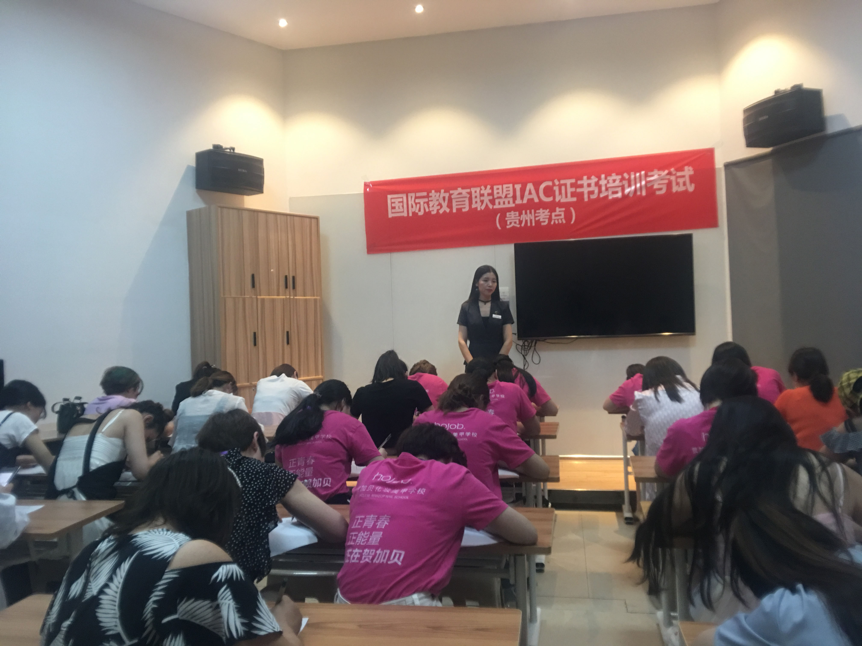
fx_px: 722
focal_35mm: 29
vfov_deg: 48.2
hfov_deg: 61.7
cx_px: 431
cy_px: 323
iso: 80
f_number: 2.2
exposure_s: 1/17
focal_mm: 4.15
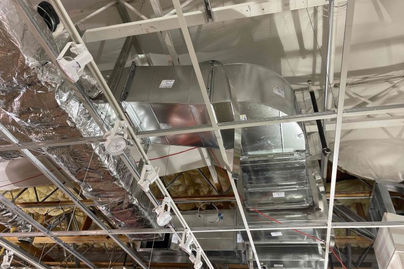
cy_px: 116
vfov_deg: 46.3
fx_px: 314
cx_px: 206
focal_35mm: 28
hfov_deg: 65.5
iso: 64
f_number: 1.6
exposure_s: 1/60
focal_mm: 5.1
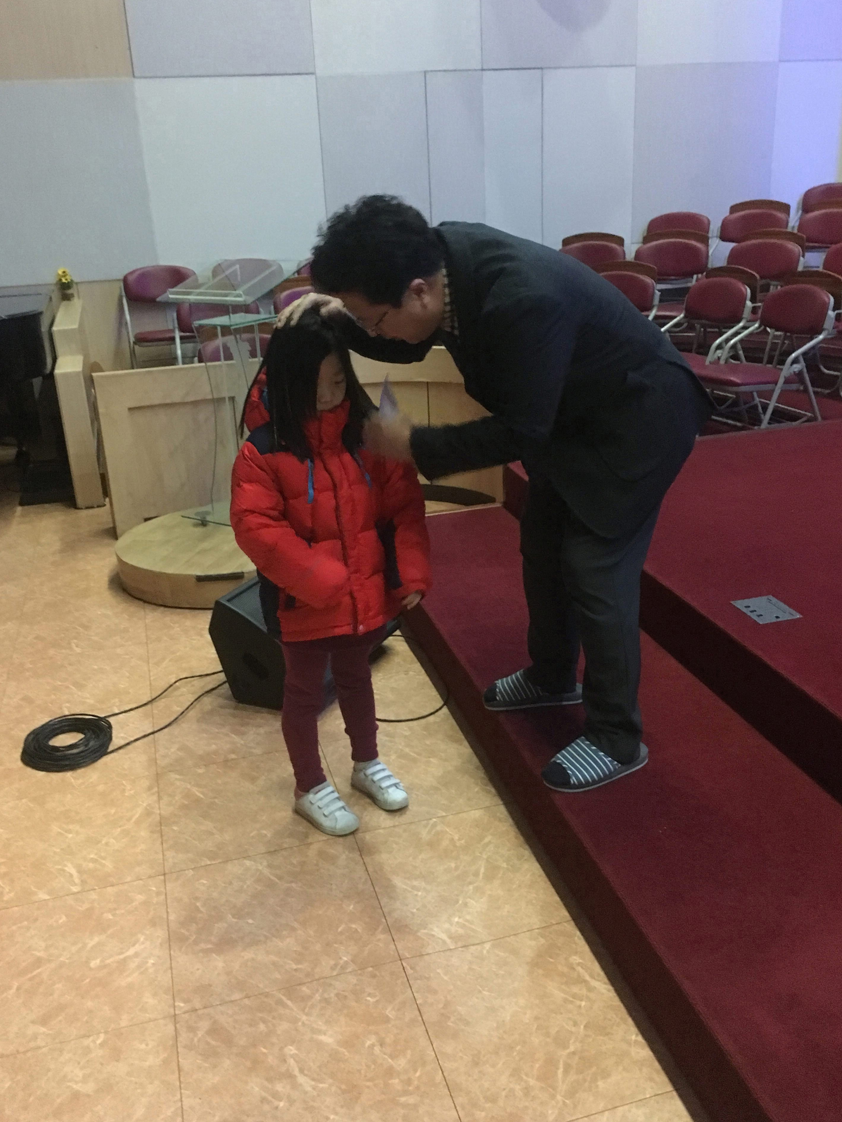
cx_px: 421
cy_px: 554
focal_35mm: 31
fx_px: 1005
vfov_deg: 58.3
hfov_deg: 45.4
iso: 640
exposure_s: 1/15
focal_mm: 4.15
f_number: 2.2
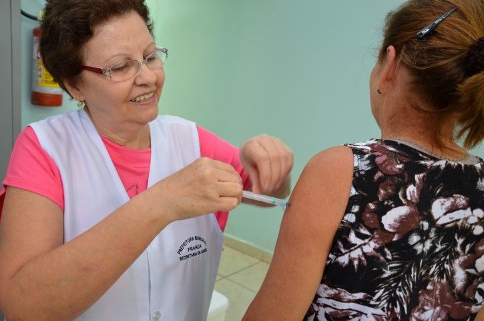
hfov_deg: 59.6
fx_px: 423
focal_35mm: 32
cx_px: 242
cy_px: 160
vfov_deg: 41.5
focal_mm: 21
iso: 800
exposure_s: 1/60
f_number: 4
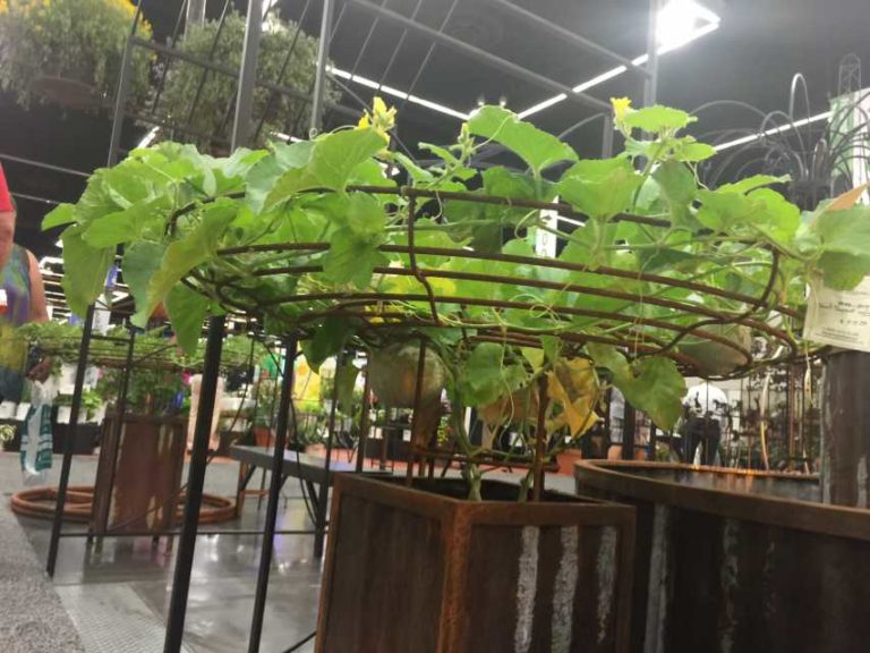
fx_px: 729
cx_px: 435
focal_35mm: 29
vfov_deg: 48.2
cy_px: 326
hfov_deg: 61.7
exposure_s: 1/15
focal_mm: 4.15
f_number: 2.2
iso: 80
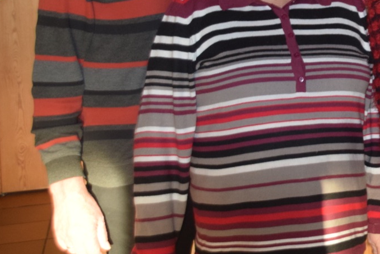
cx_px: 554
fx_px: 1261
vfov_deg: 11.3
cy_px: -18
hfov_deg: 15.9
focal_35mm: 119
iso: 800
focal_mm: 27
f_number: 5
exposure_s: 1/100
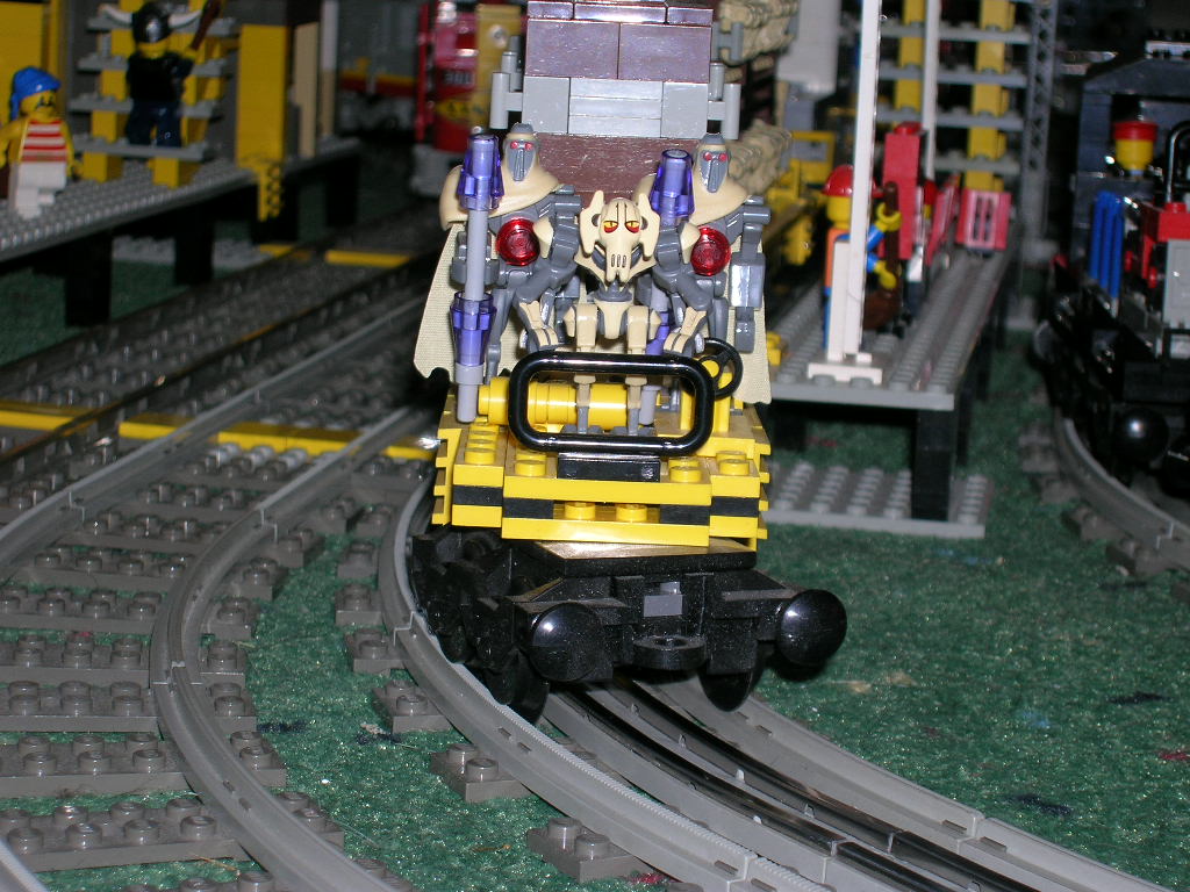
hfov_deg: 22.8
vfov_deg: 17.2
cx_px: 595
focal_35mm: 86
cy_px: 446
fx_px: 2956
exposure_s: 1/60.1
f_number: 4.4
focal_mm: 14.3
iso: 50
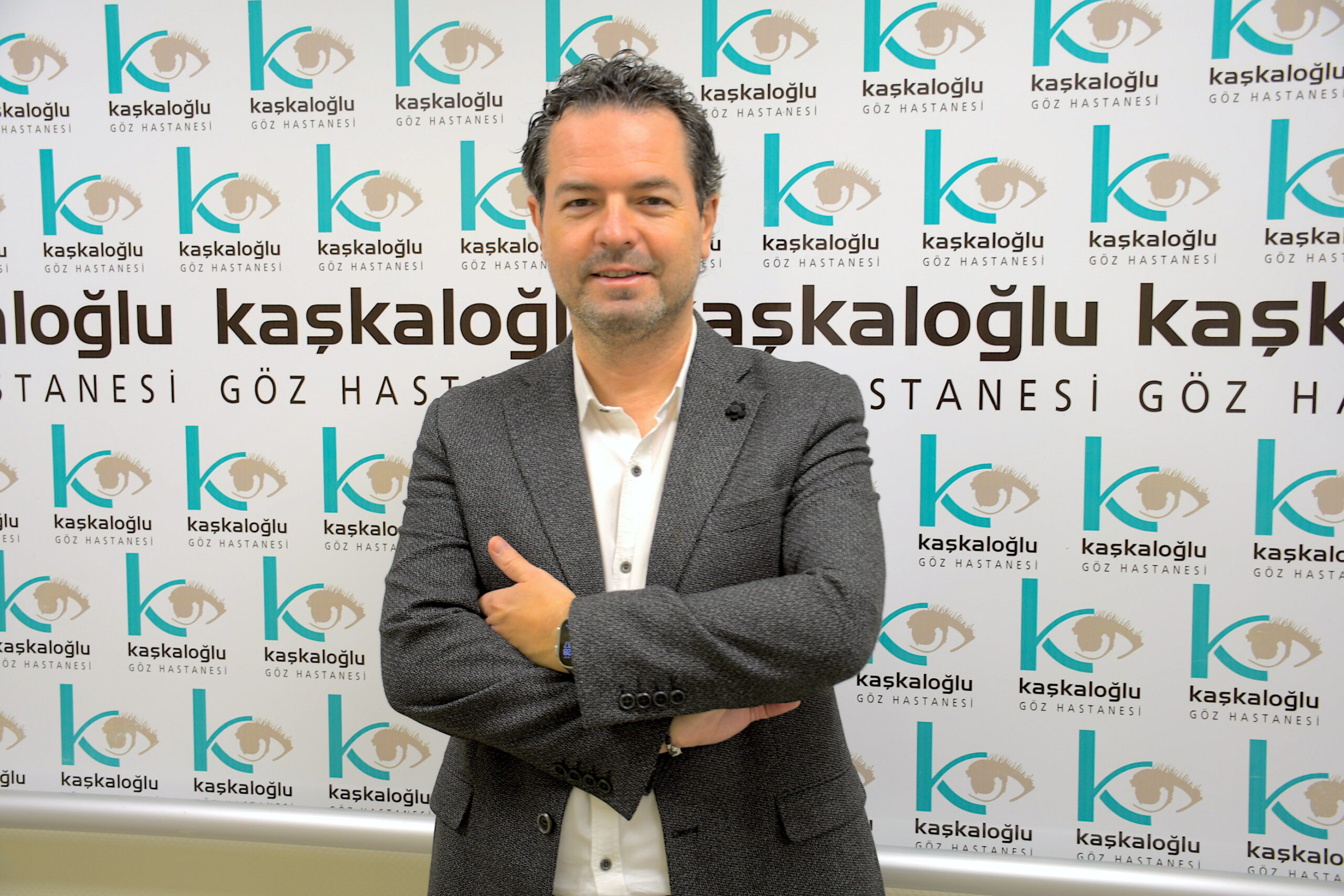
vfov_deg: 34.2
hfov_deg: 49.6
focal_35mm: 39
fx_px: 1456
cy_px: 448
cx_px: 672
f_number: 3.8
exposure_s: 1/10
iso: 100
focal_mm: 26
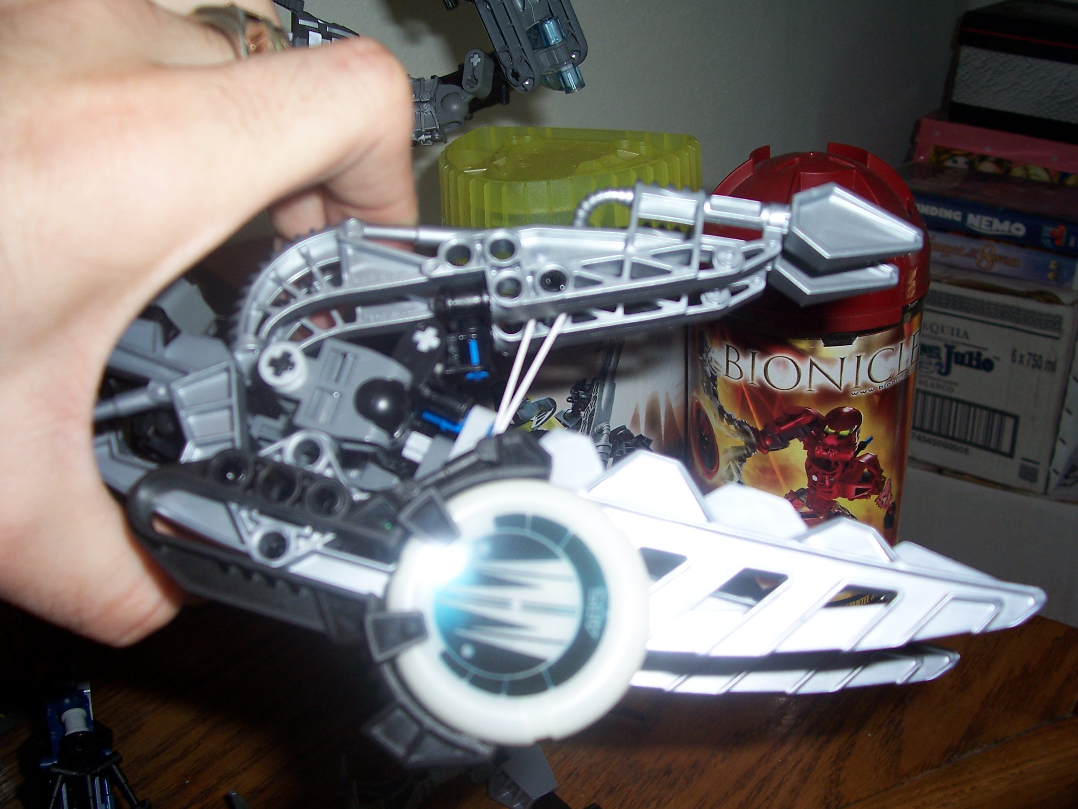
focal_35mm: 34
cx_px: 539
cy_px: 404
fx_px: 1059
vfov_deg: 41.8
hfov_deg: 54.0
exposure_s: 1/60
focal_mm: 5.6
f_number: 2.7
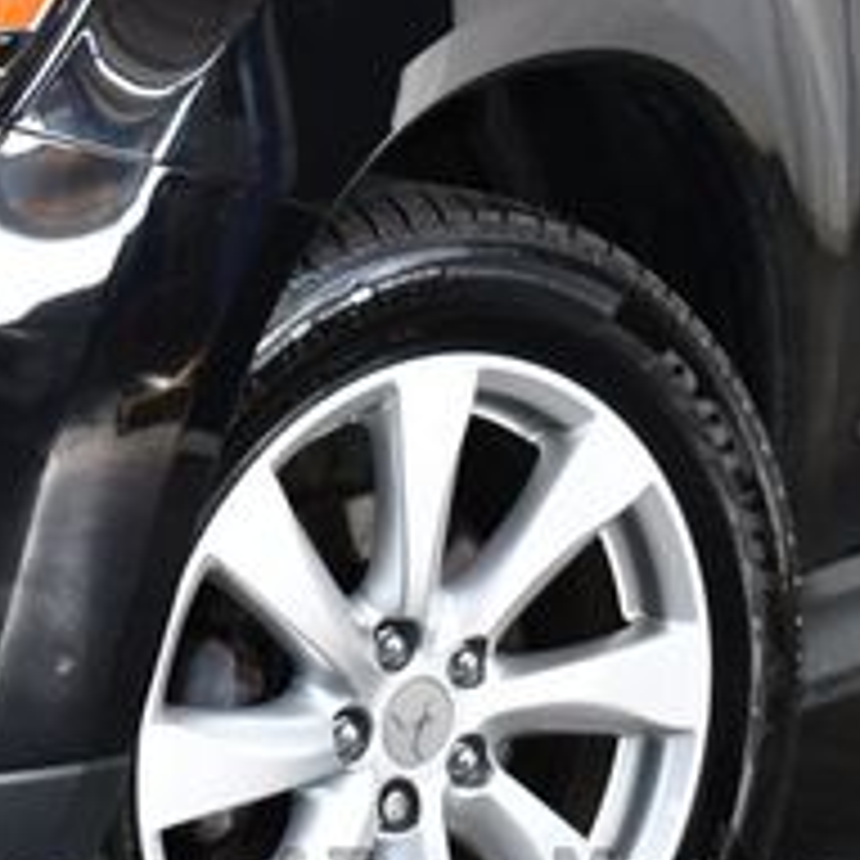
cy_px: 9
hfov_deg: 7.9
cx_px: -459
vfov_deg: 8.0
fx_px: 6099
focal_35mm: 217
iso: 800
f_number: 4.8
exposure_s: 1/125
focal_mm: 38
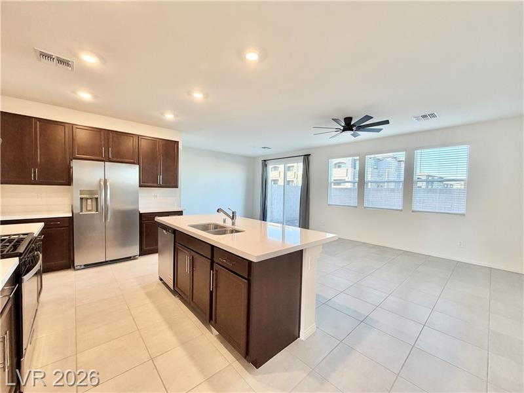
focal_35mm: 14
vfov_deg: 85.7
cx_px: 262
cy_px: 196
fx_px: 212
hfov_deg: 102.1
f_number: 2.2
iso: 250
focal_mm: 2.22
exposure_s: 1/120
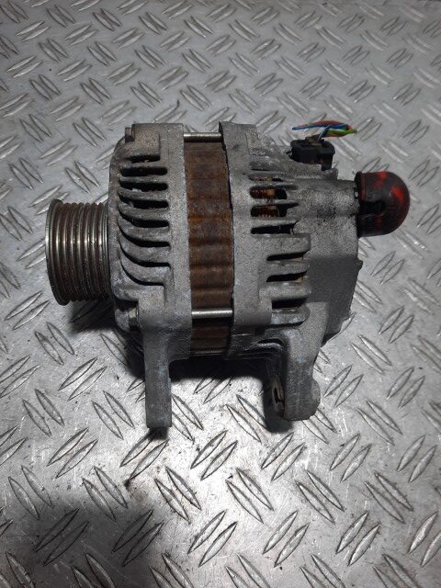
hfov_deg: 54.9
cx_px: 220
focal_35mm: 25
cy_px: 294
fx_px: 425
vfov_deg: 69.4
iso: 32
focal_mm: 4.6
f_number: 2
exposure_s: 1/50
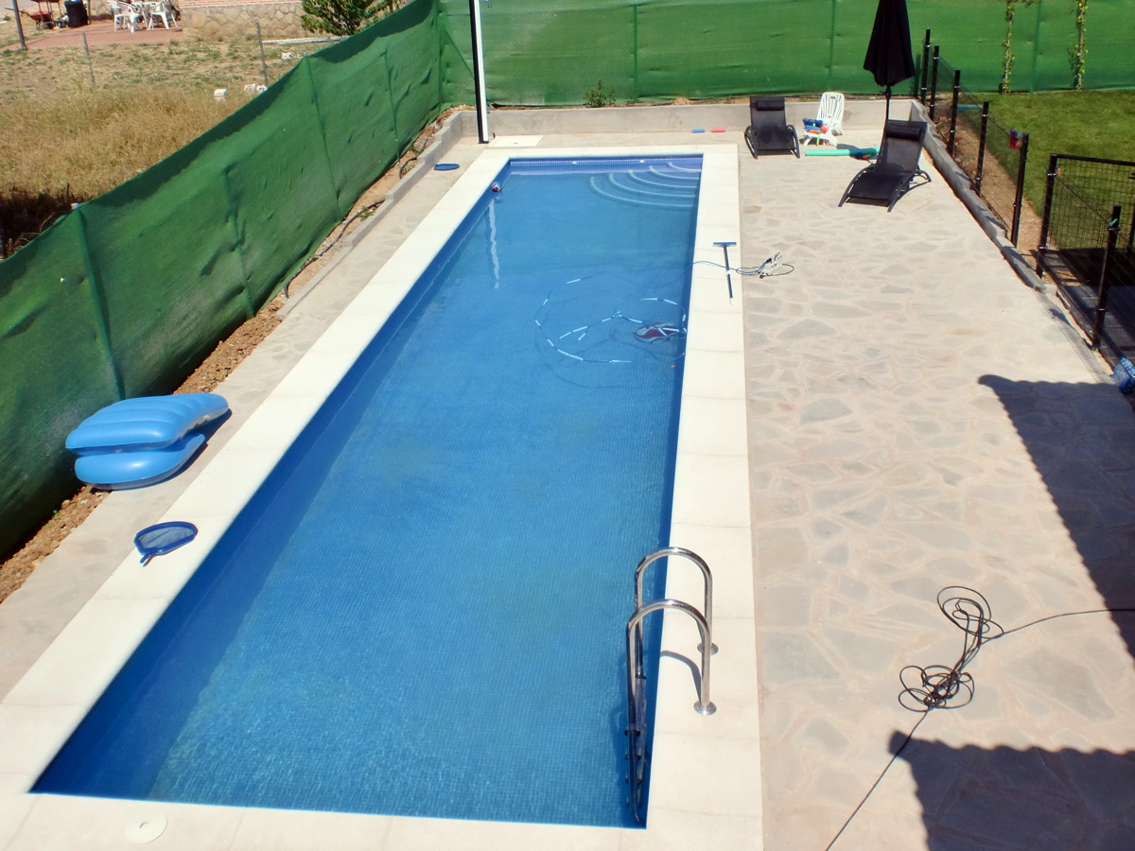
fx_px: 1148
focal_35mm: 35
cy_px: 426
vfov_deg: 40.7
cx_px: 568
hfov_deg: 52.6
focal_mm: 6.3
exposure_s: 1/1250
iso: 64
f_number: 5.6
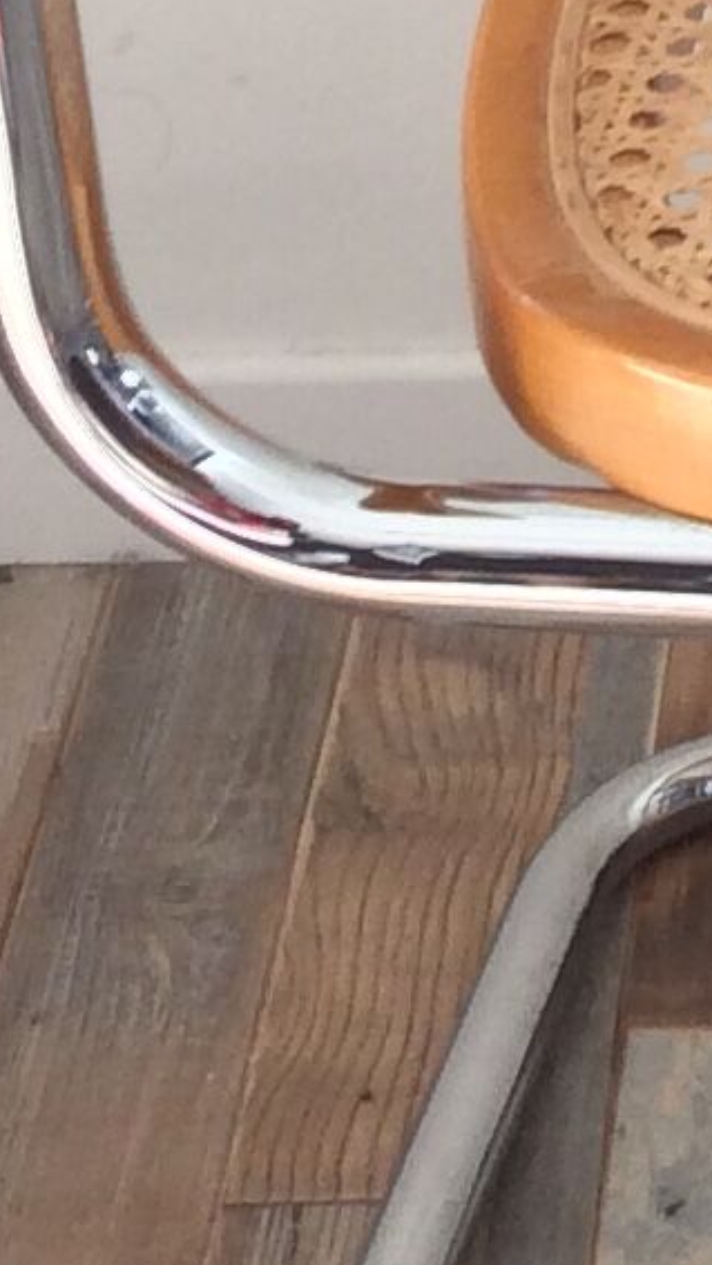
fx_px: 5336
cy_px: -310
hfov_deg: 7.3
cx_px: 1457
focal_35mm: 159
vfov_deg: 13.1
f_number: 2.4
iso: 32
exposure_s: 1/25
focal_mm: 3.3
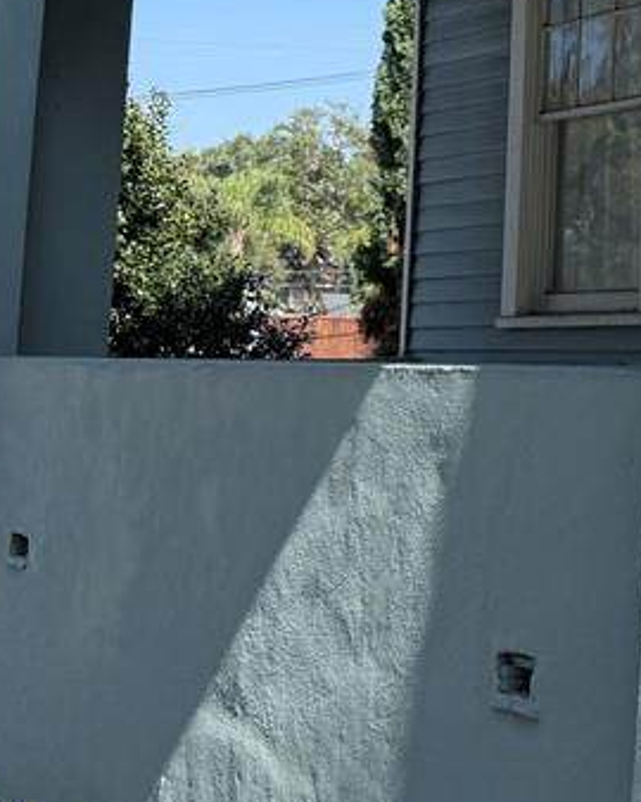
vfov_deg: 26.1
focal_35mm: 71
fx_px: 1685
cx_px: 919
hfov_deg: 19.2
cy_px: 116
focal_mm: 6.76
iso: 80
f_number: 1.78
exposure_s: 1/2611
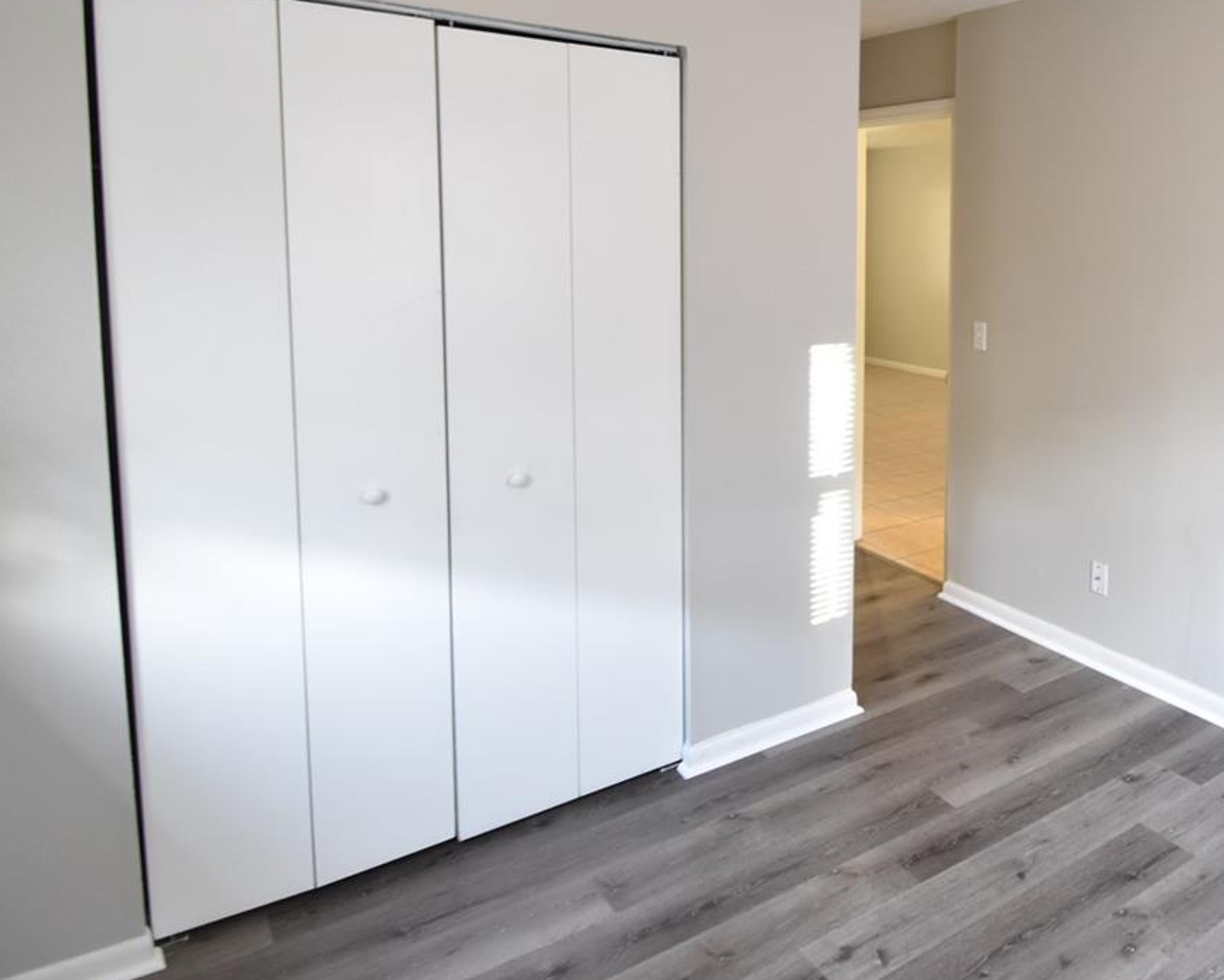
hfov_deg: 61.0
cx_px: 967
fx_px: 942
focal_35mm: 26
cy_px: 305
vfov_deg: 53.5
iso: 800
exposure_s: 1/20
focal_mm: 10
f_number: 3.5
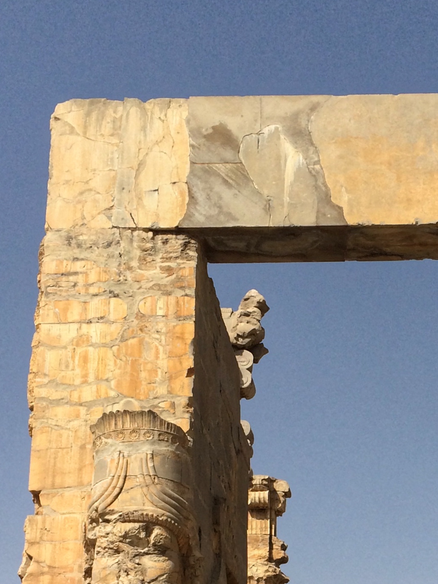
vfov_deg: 27.2
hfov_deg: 21.1
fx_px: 1148
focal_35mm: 68
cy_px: 567
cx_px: 401
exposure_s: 1/3425
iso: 32
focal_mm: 4.15
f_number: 2.2
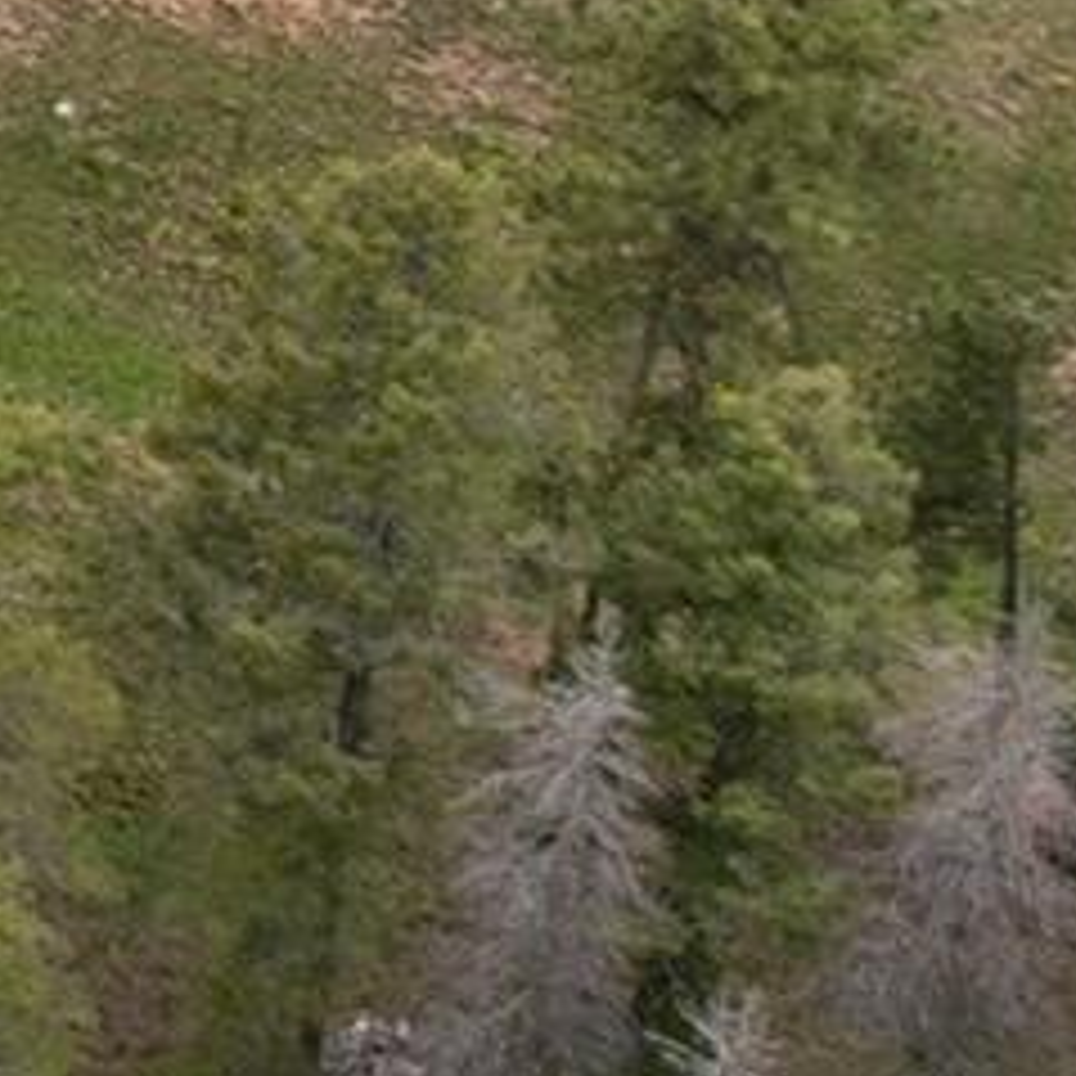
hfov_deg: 9.1
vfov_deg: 10.7
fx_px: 4994
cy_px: -1389
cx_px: -2454
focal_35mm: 142
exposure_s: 1/1000
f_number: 2.8
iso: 150
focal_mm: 12.29
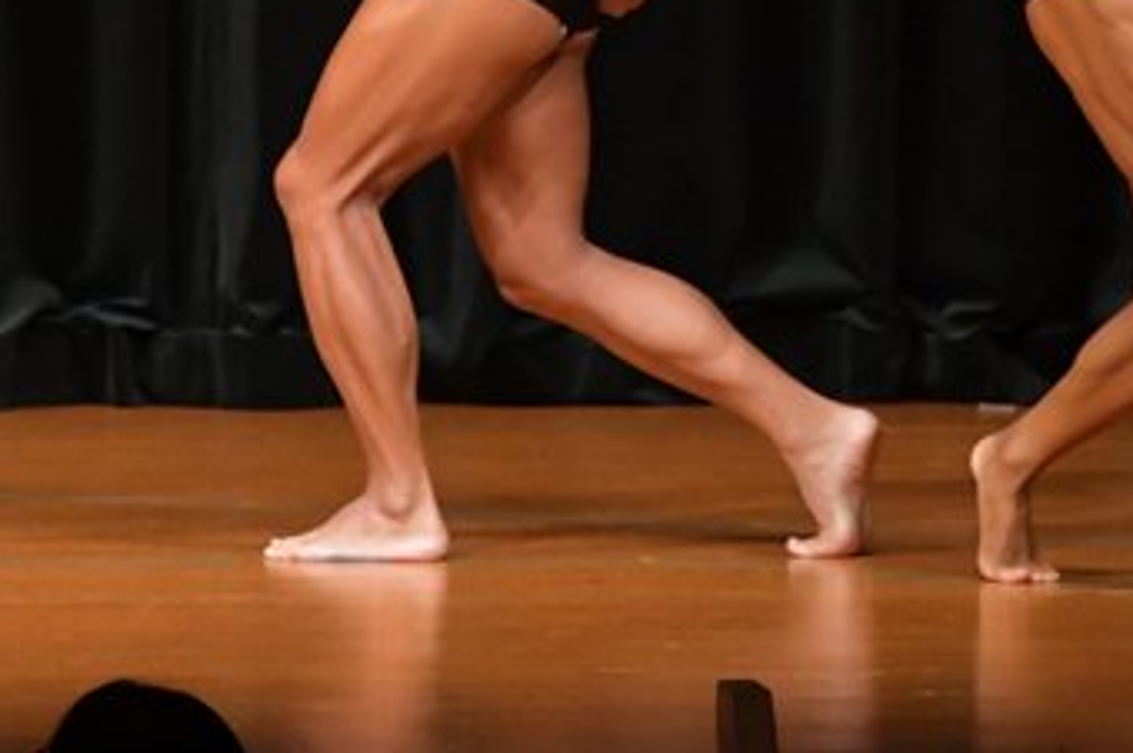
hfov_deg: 3.3
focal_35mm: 616
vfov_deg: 2.2
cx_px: 192
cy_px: -33
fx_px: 19368
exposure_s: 1/400
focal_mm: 180
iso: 6400
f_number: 5.6
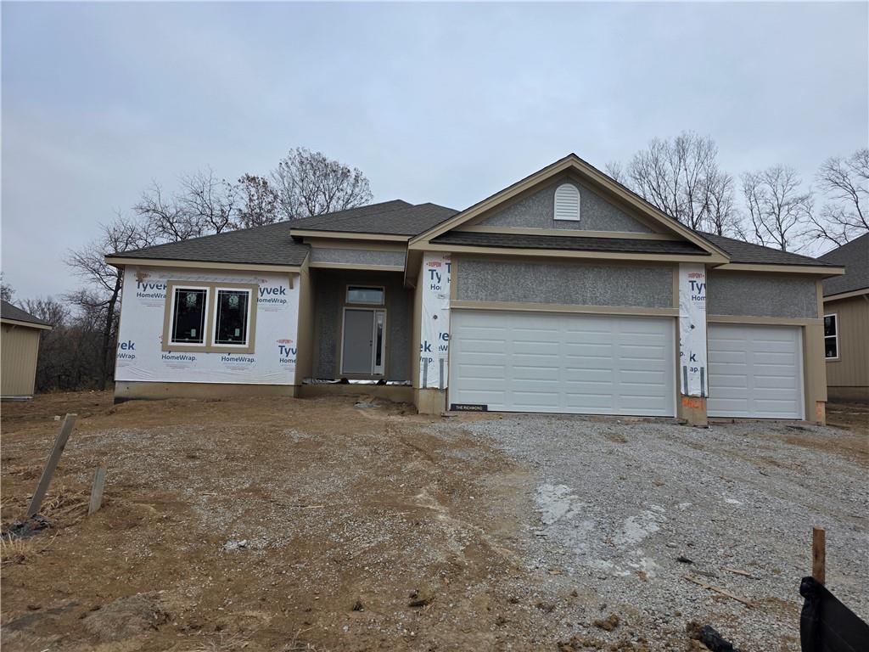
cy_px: 326
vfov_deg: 58.9
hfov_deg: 73.9
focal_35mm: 23
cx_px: 434
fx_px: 577
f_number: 1.7
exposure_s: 1/4650
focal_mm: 6.3
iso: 80
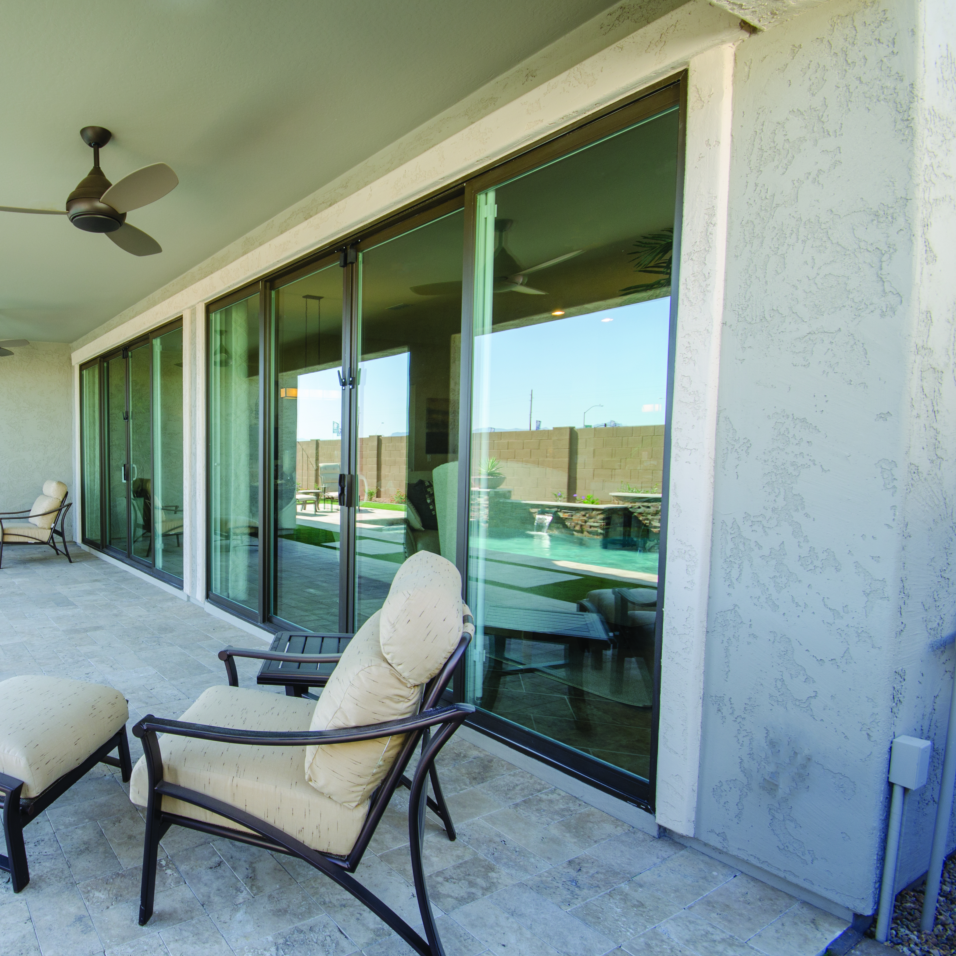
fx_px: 625
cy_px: 495
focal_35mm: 20
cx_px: 218
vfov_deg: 74.8
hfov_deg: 69.0
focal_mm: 10
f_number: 8
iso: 100
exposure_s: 1/20
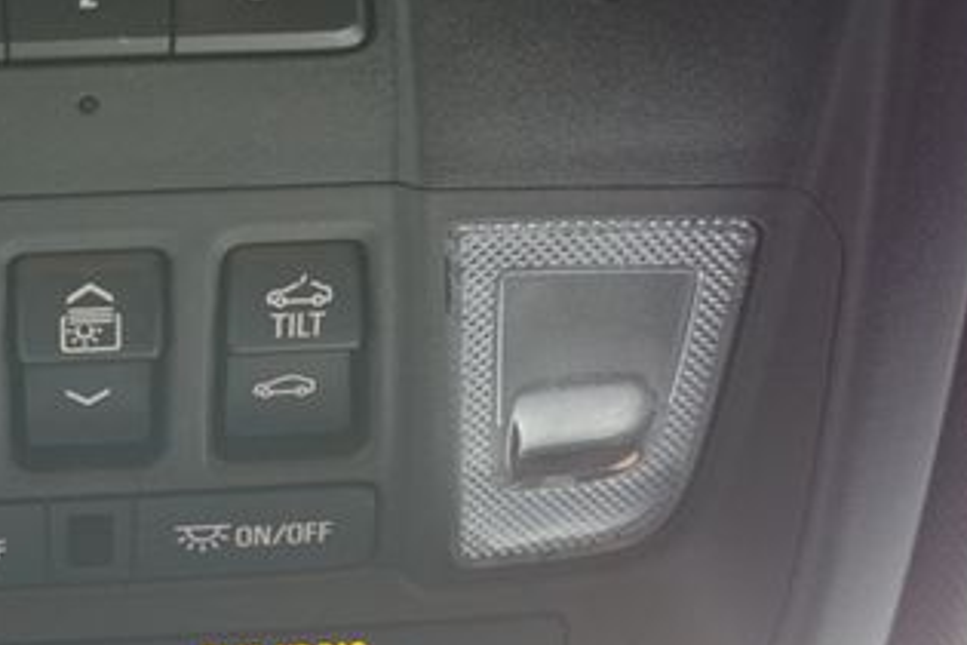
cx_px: 31
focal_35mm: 64
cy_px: 304
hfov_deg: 29.6
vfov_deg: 21.2
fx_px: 1719
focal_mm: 21
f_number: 4
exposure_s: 1/60
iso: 400
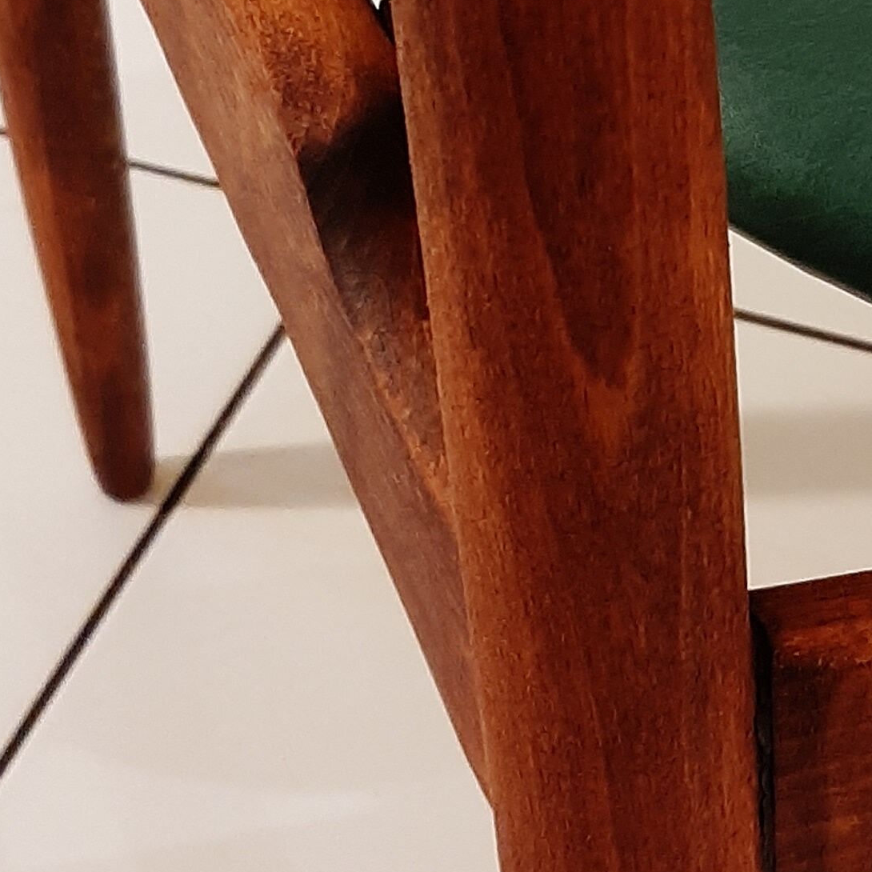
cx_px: 885
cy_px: 52
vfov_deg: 19.9
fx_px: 2422
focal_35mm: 85
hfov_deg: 19.8
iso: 200
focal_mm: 3.93
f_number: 1.7
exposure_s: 1/33
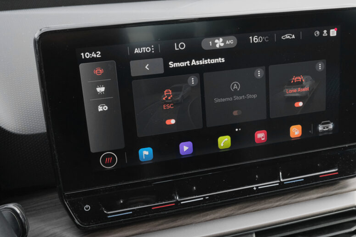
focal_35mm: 45
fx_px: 445
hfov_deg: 43.2
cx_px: 224
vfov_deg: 29.9
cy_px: 109
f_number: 9
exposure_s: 1/160
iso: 2000
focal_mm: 22.8
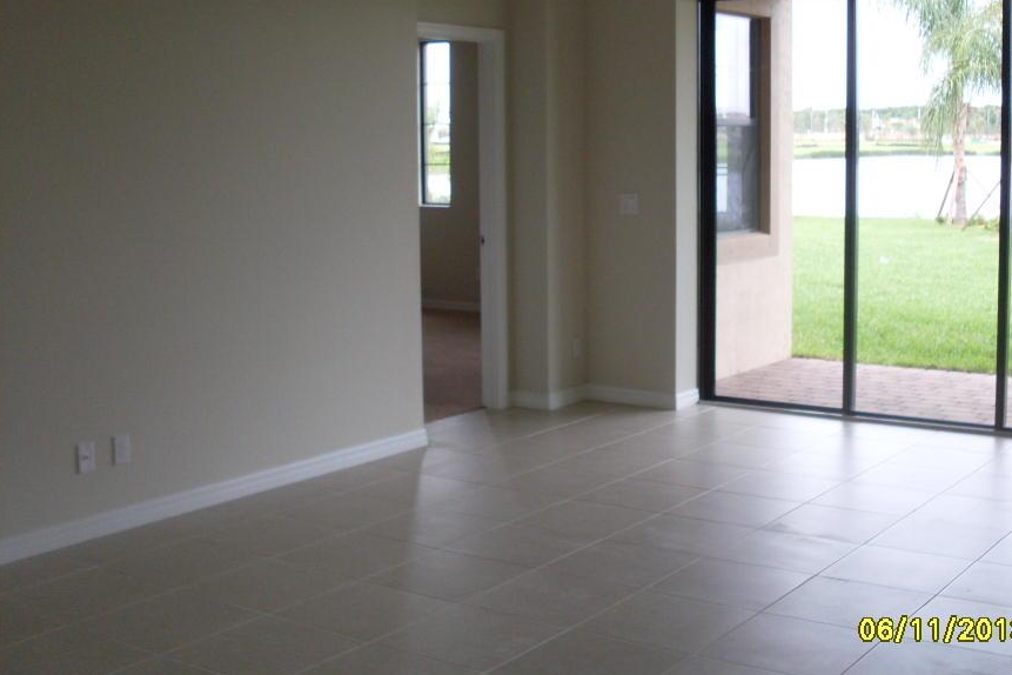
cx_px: 596
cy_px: 266
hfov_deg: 41.8
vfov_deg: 28.6
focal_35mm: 47
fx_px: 1321
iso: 80
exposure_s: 1/125
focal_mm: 6.3
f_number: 2.8
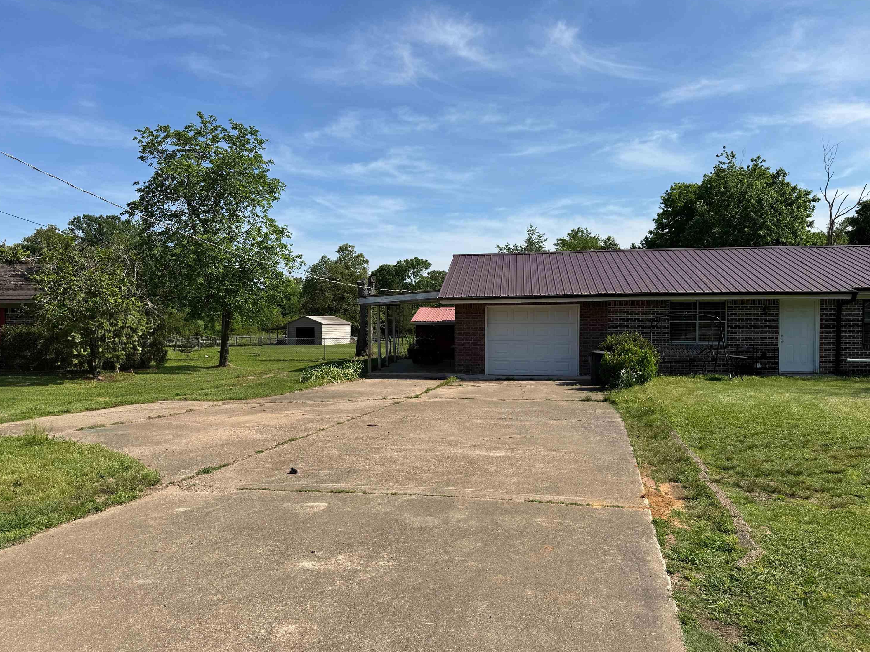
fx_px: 628
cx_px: 422
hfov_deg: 69.4
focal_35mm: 25
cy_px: 336
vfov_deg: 54.9
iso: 80
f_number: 1.78
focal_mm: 6.76
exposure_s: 1/5319
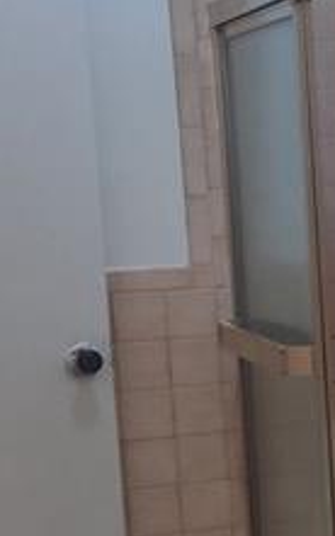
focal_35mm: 113
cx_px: 774
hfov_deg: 10.2
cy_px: 380
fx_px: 1652
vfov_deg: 18.4
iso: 603
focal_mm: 5.56
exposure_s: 1/120
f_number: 1.8
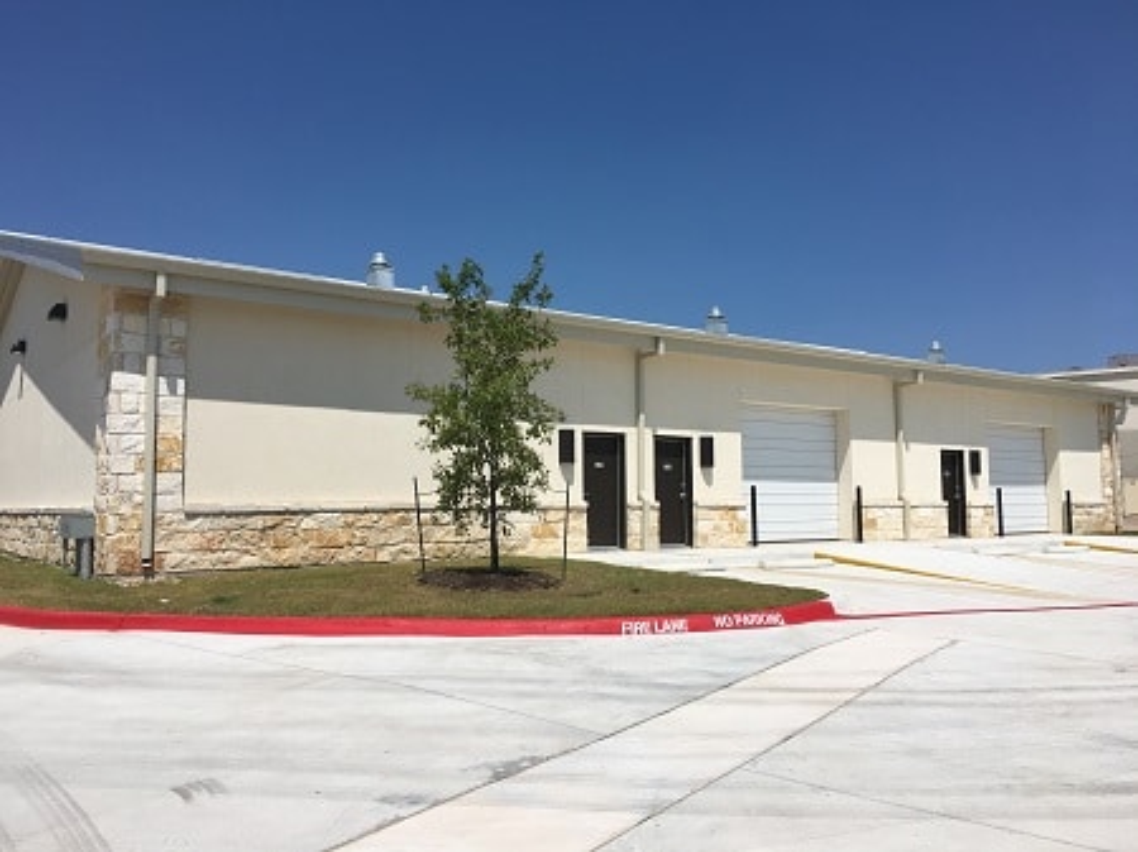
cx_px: 569
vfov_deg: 48.2
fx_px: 953
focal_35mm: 29
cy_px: 426
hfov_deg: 61.7
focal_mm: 4.15
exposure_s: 1/3663
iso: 25
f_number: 2.2
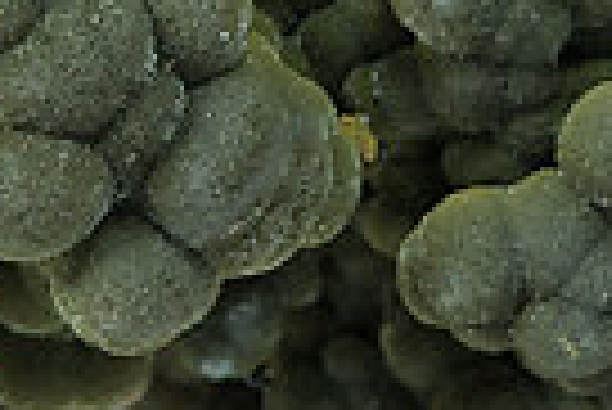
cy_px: -63
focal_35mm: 292
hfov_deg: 7.0
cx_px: 63
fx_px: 4969
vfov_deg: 4.7
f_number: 25
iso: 250
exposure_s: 1.3
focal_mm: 60
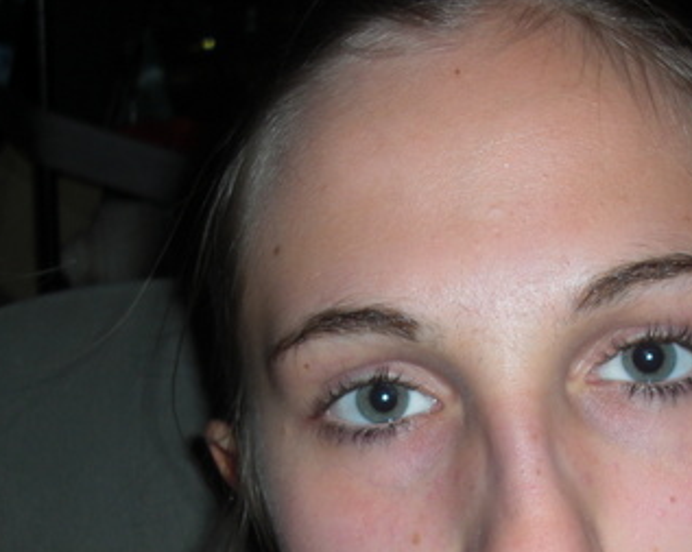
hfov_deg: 26.7
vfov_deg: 21.1
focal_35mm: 71
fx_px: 1453
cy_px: 500
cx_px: 443
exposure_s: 1/60
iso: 50
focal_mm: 6.3
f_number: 2.8
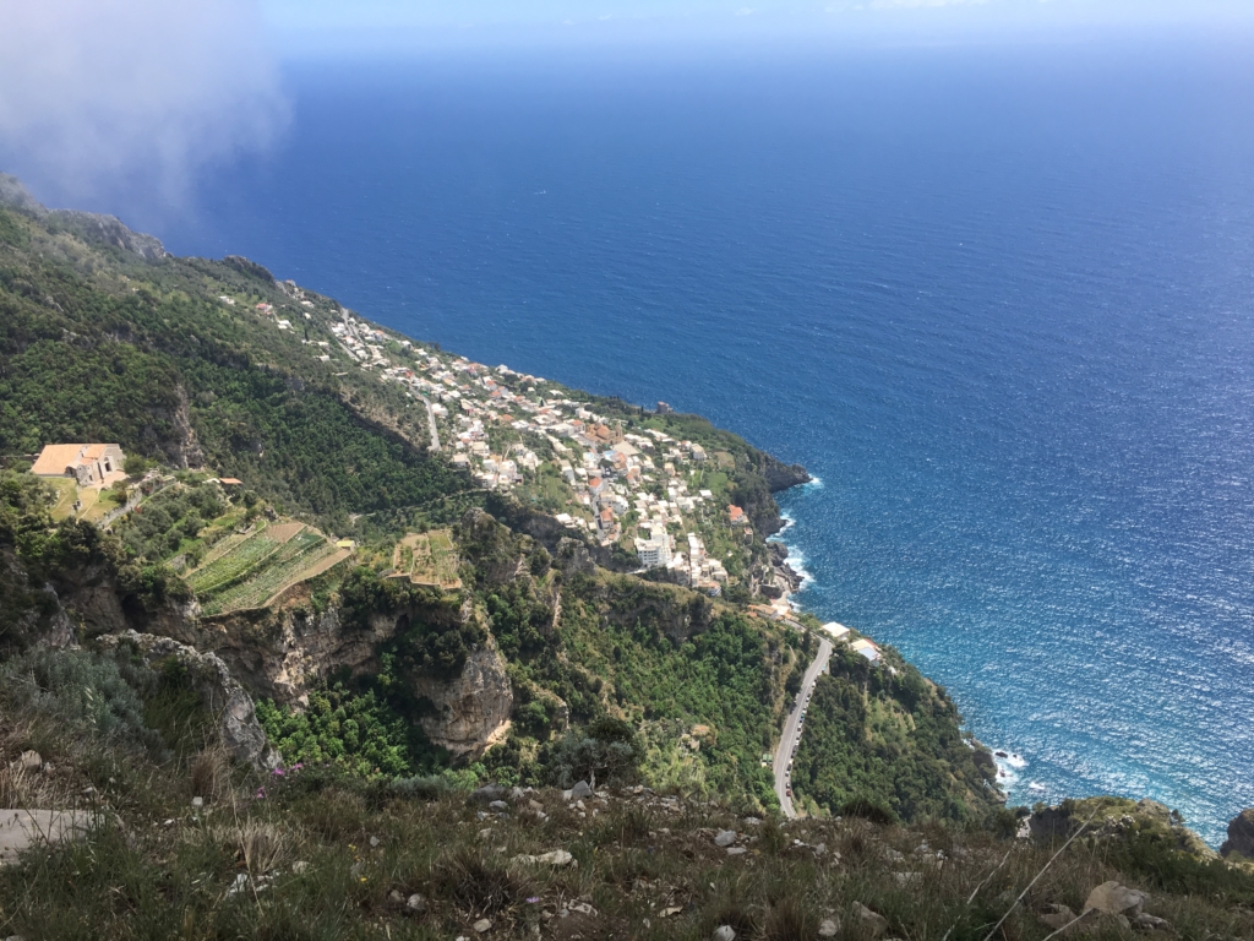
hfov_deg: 61.7
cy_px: 470
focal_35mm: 29
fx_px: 1051
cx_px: 627
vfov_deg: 48.2
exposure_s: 1/1304
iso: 25
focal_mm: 4.15
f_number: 2.2
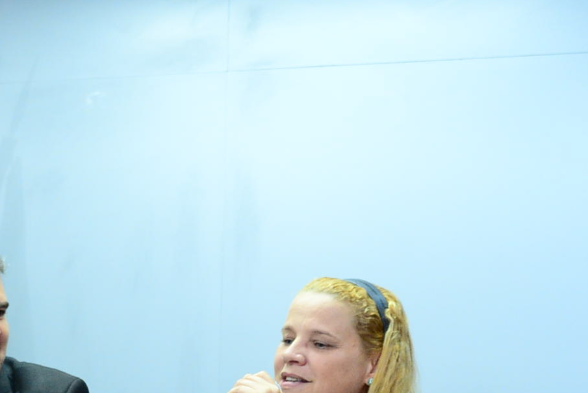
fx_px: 1683
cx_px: 103
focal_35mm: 103
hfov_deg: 19.6
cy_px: 442
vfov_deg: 13.0
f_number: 5
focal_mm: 31
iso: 1600
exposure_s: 1/60
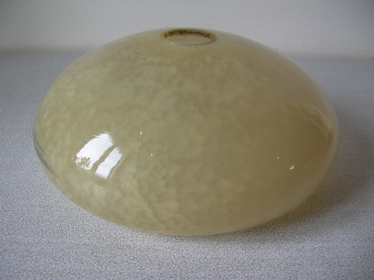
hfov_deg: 52.7
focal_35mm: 35
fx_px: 378
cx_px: 187
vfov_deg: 40.6
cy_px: 140
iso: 50
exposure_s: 1/41.1
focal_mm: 5.8
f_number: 2.8
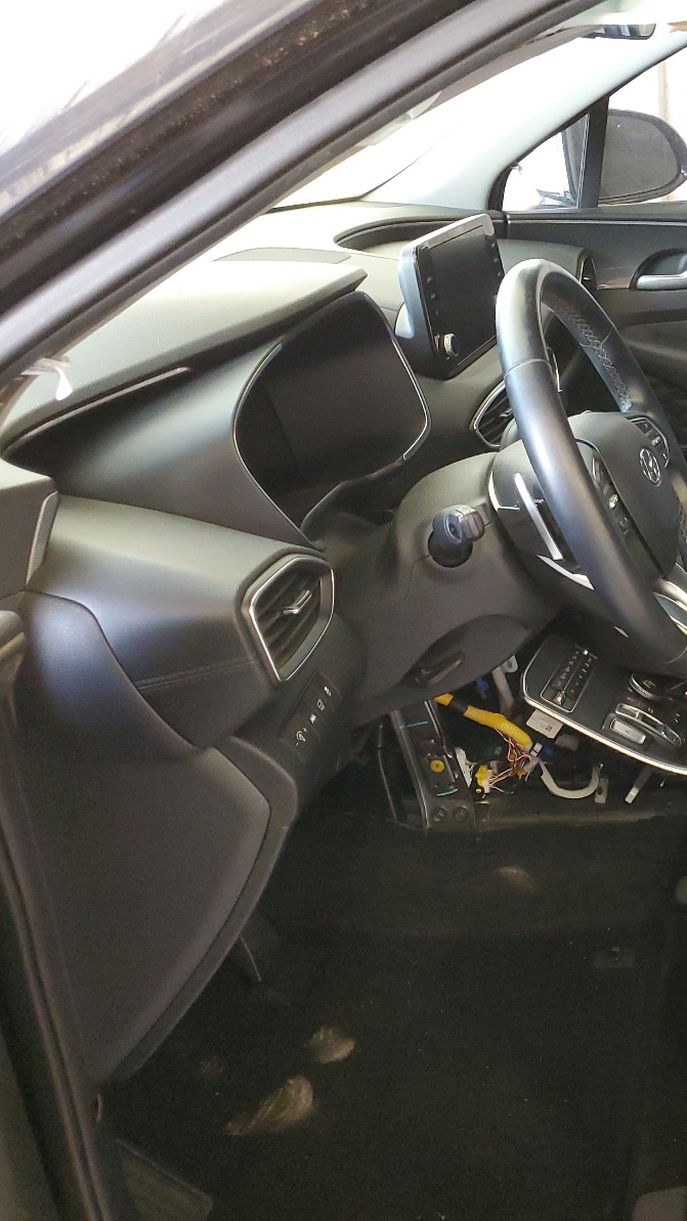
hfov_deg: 28.1
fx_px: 1231
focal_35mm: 38
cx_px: 772
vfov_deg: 52.8
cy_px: 613
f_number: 1.5
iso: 285
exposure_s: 1/60.2
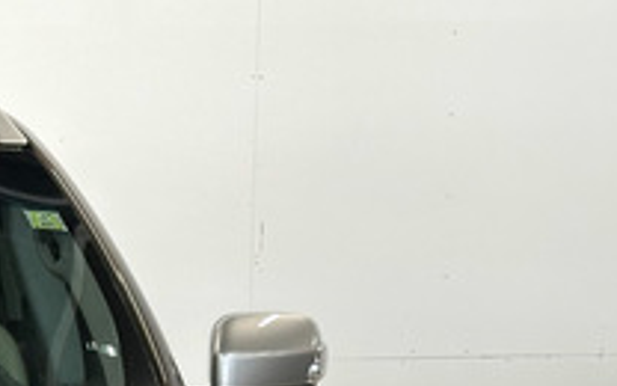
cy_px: 627
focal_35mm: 159
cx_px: -300
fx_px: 2674
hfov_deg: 12.5
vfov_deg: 8.0
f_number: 1.8
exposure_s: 1/50
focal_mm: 6.86
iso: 125
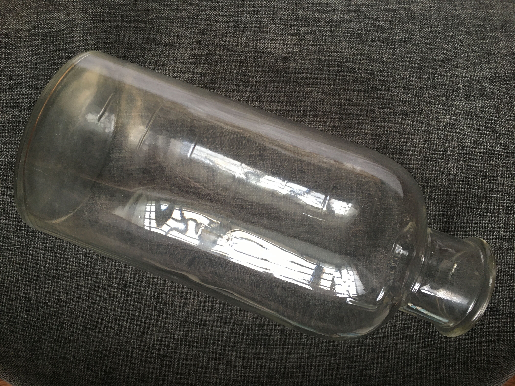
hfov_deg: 61.7
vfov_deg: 48.2
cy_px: 193
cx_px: 258
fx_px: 431
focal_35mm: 29
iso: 125
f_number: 2.2
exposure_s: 1/33
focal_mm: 4.15
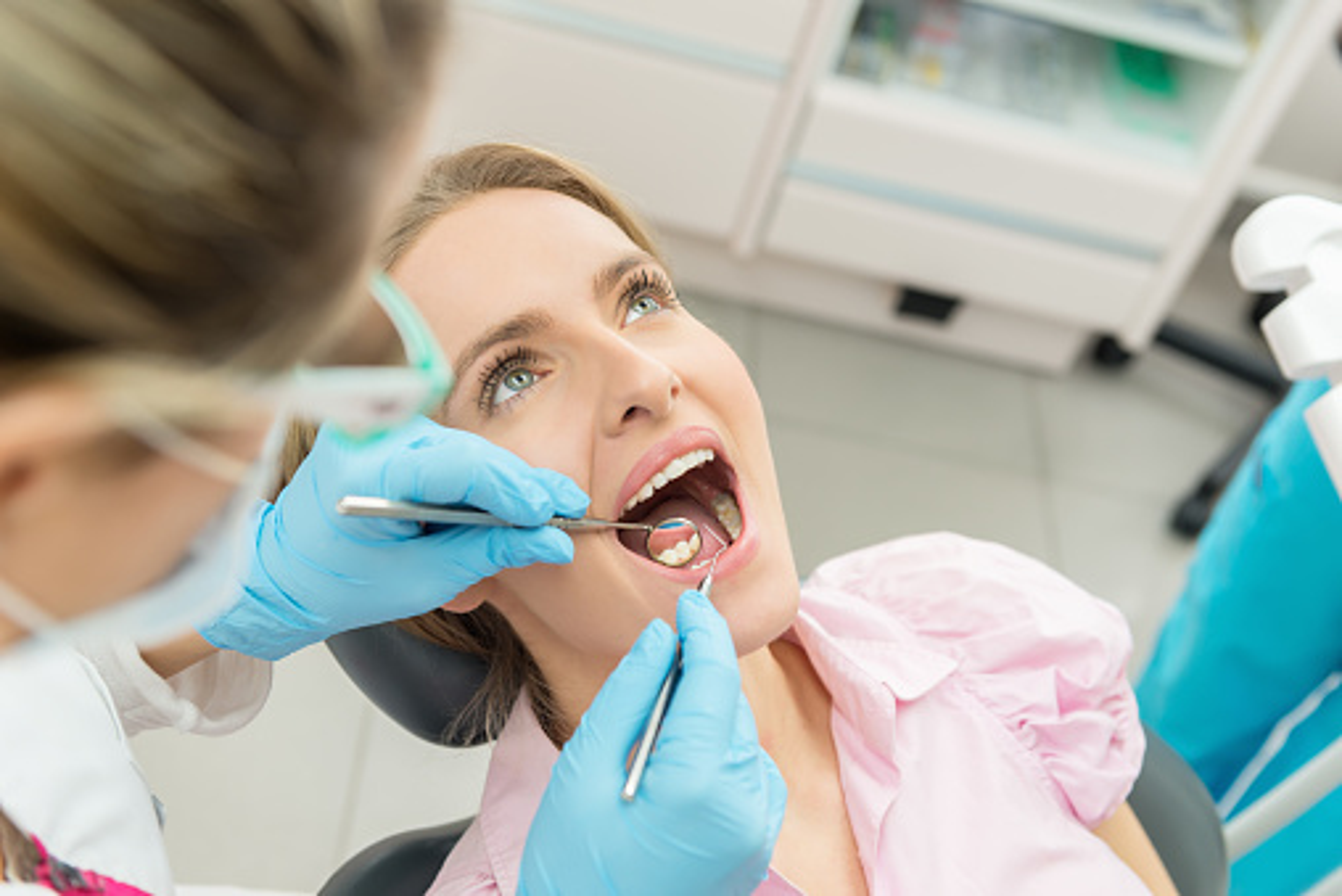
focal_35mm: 48
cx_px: 671
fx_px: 1790
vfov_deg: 28.1
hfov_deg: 41.1
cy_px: 448
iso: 200
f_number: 4
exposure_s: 1/125
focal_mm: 48
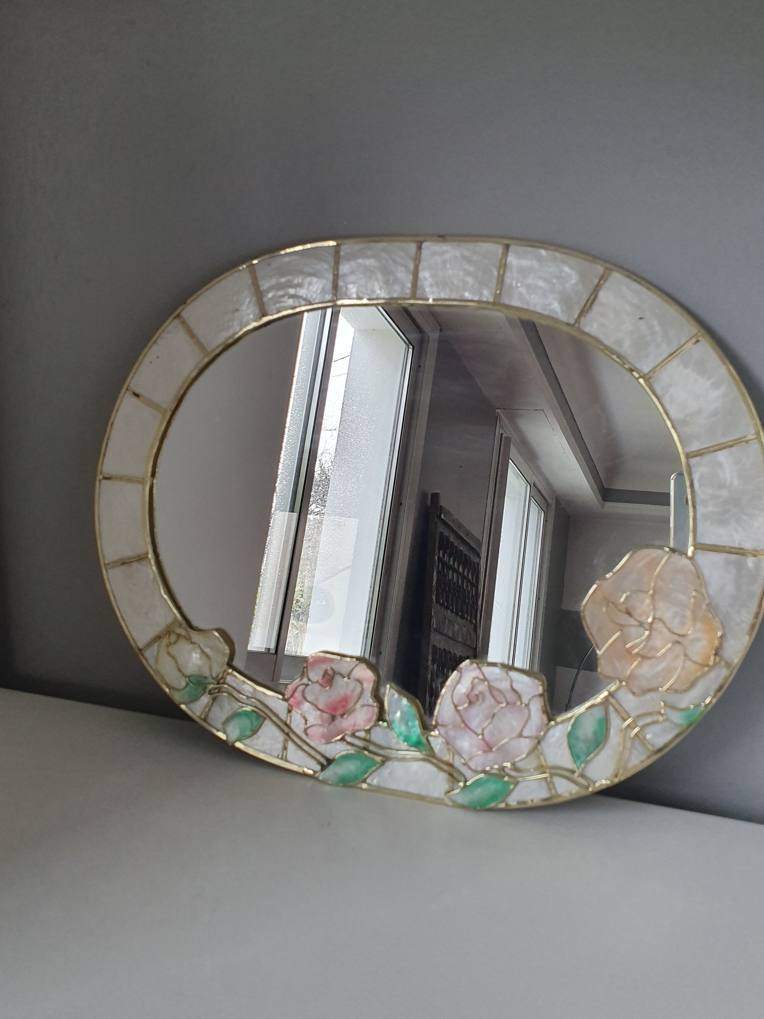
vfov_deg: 59.9
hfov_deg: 46.8
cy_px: 468
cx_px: 388
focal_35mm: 30
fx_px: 883
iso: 200
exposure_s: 1/100
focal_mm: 4.32
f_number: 2.4
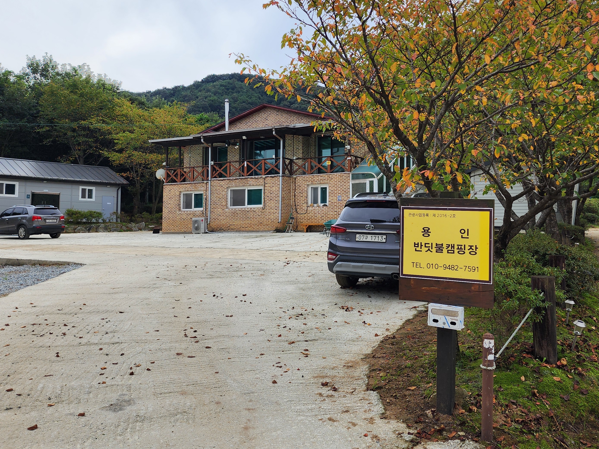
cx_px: 362
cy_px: 201
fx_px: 571
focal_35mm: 33
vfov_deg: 42.9
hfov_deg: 54.9
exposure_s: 1/1350
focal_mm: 6.4
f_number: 1.8
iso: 12
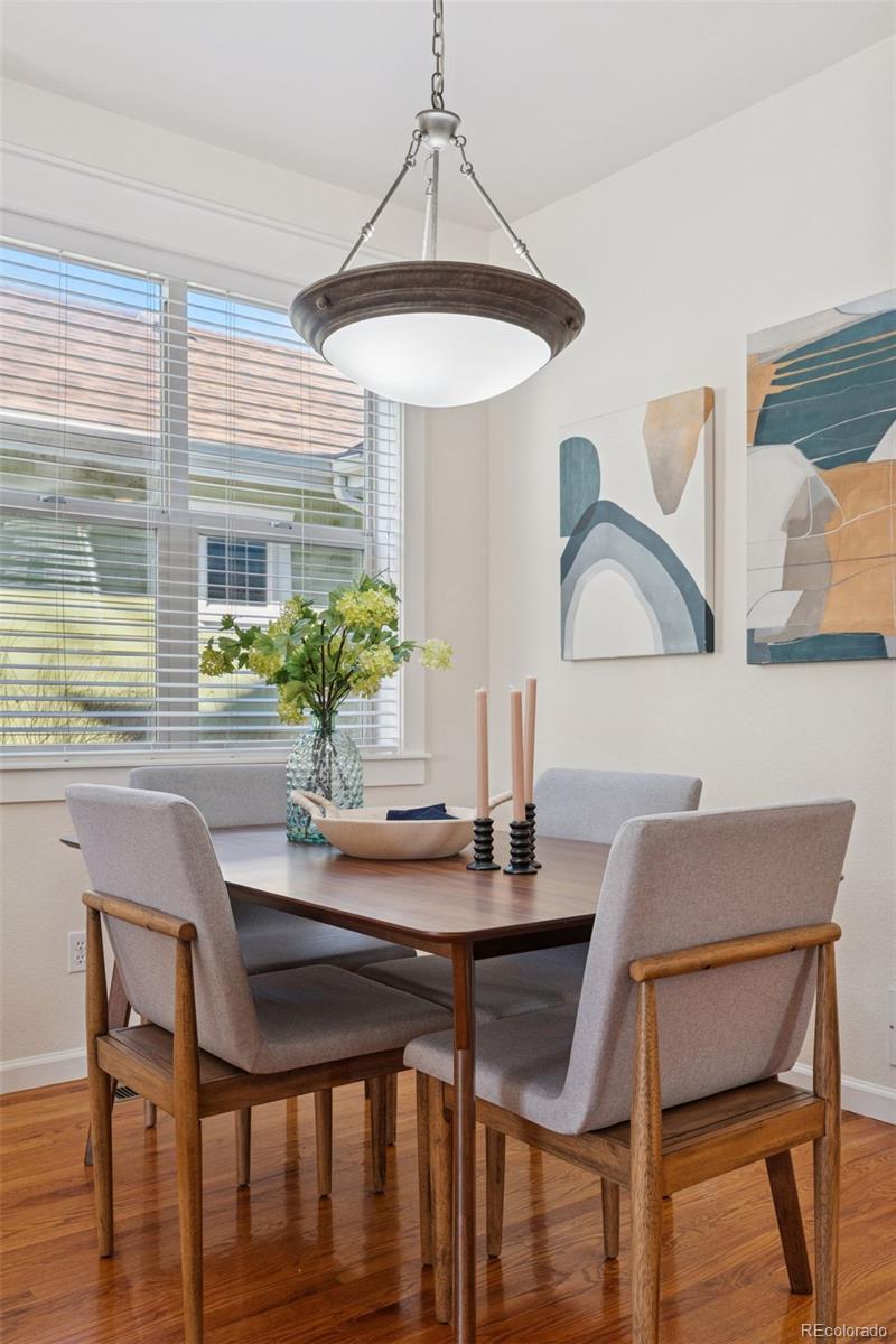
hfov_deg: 42.3
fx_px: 1157
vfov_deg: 60.3
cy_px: 672
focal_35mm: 31
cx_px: 448
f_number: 9
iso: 400
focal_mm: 31
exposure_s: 1/20
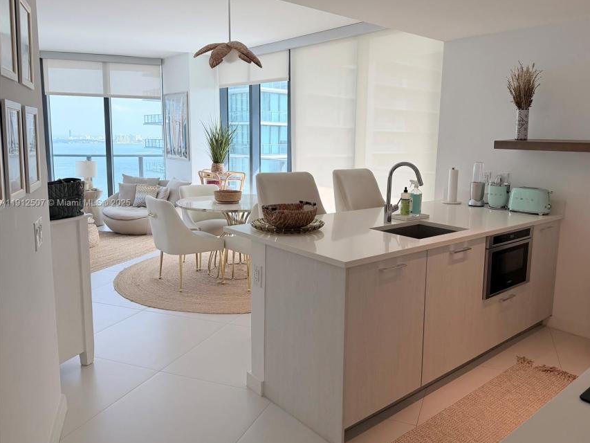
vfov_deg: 51.3
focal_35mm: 27
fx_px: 460
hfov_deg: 65.1
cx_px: 330
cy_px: 204
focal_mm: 6.76
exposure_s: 1/992
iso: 100
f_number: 1.78
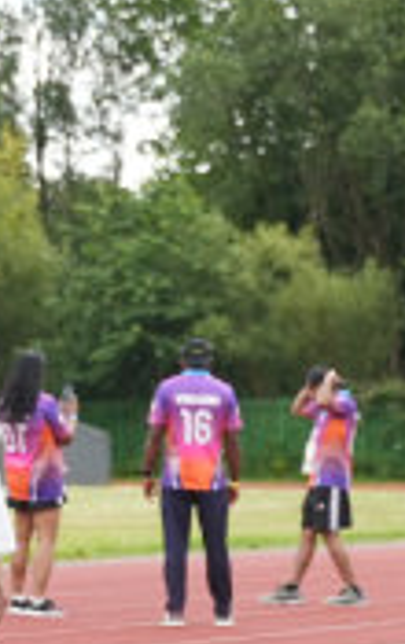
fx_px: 4949
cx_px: 353
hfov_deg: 4.7
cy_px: 554
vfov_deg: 7.4
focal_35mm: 281
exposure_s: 1/1250
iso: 250
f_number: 2.8
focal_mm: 47.4
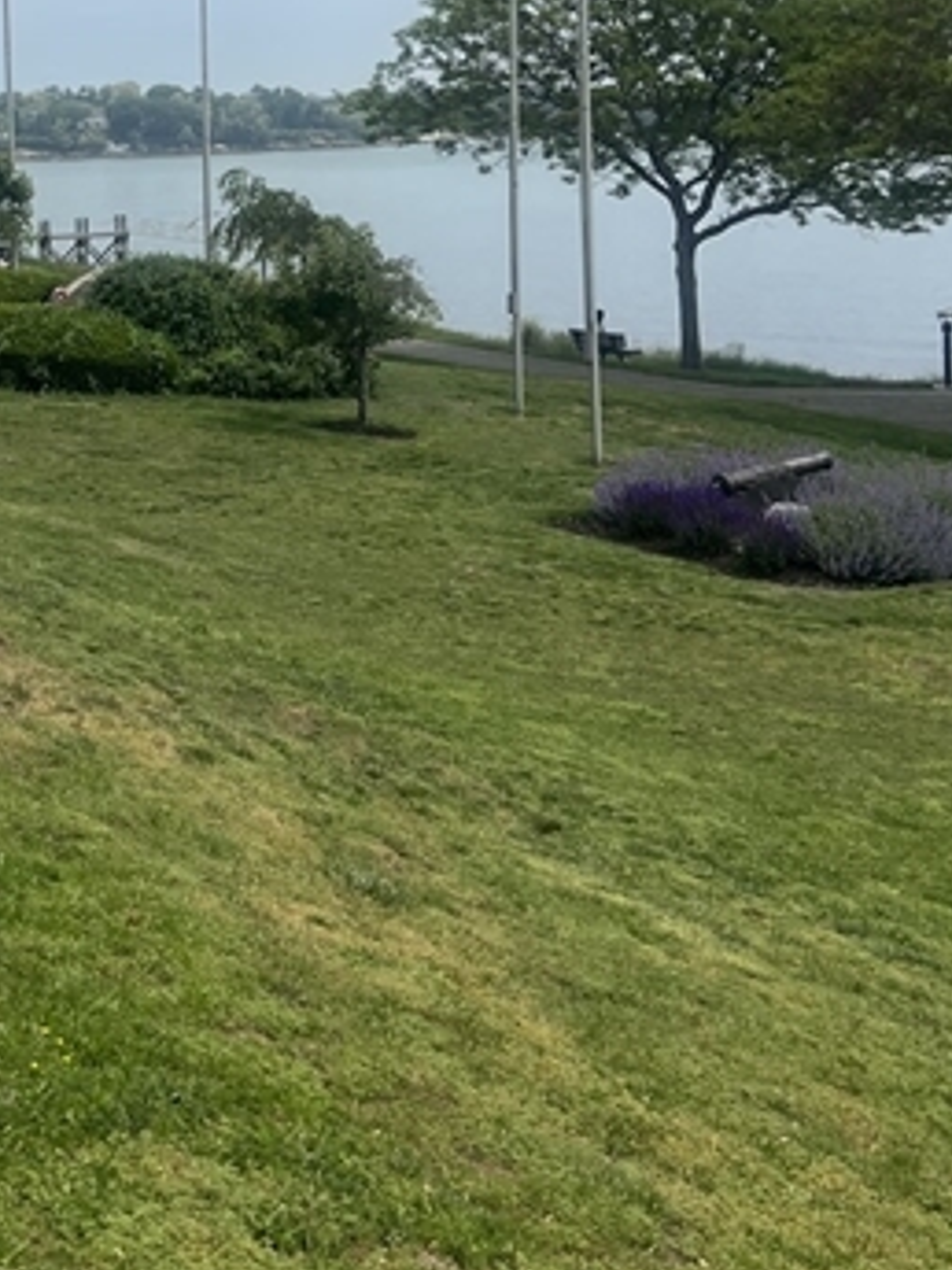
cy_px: 199
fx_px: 2127
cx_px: 166
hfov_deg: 24.7
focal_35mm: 58
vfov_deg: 32.1
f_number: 1.5
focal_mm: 5.7
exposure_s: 1/7463
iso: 50
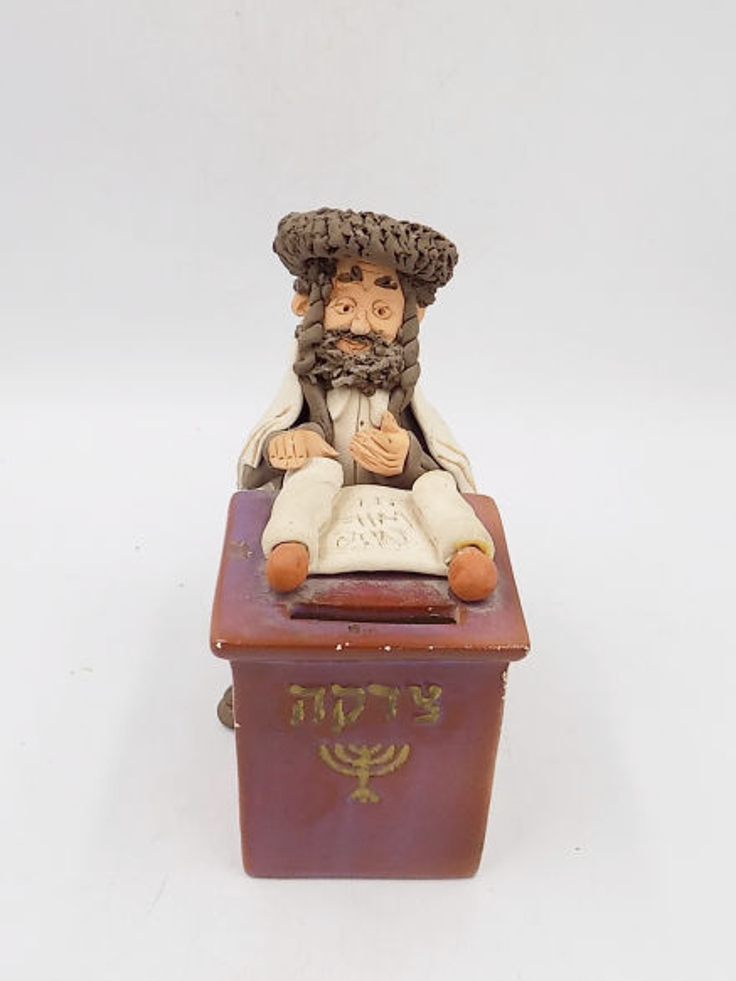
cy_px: 501
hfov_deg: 40.7
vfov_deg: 52.6
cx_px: 364
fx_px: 993
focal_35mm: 35
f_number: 3.4
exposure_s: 1/400
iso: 200
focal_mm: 6.1
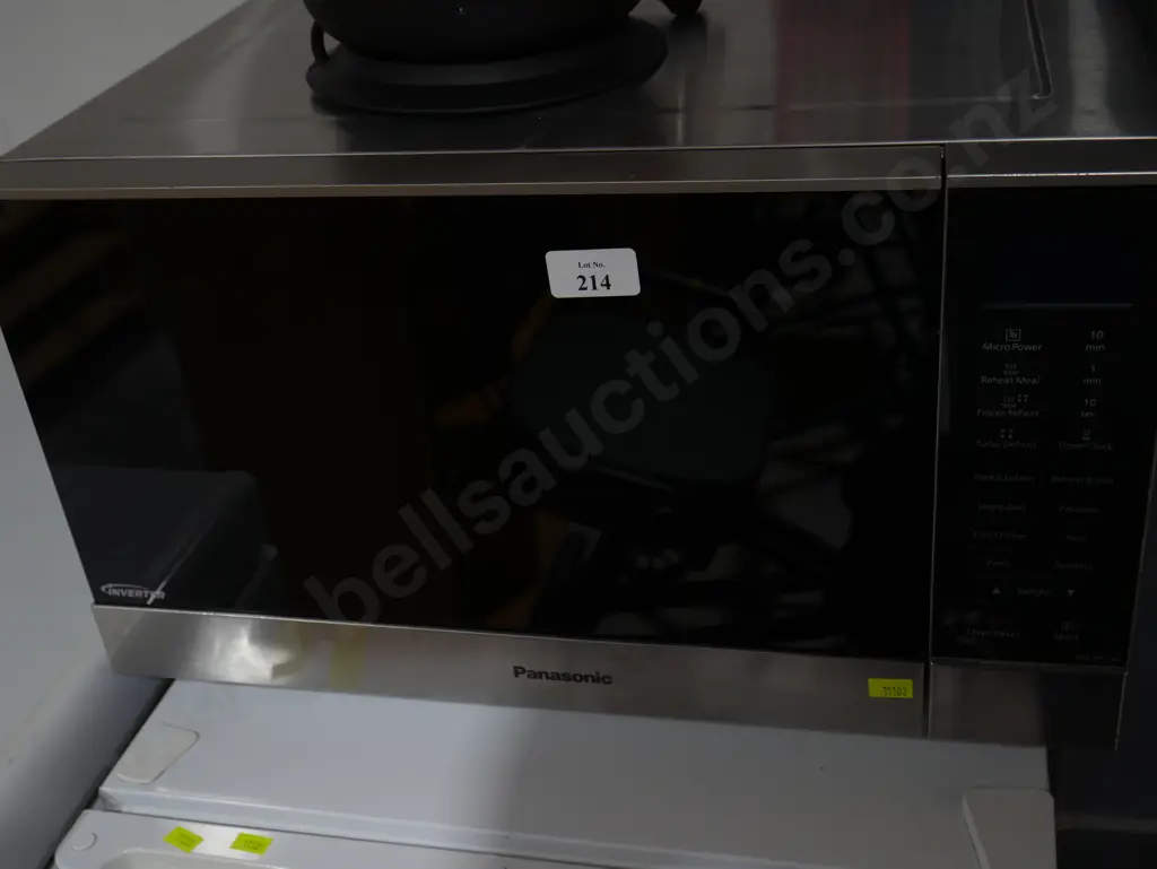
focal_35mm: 40
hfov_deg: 46.8
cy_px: 434
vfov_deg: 36.0
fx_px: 1338
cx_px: 578
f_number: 4.5
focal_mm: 20
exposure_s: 1/60
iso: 250
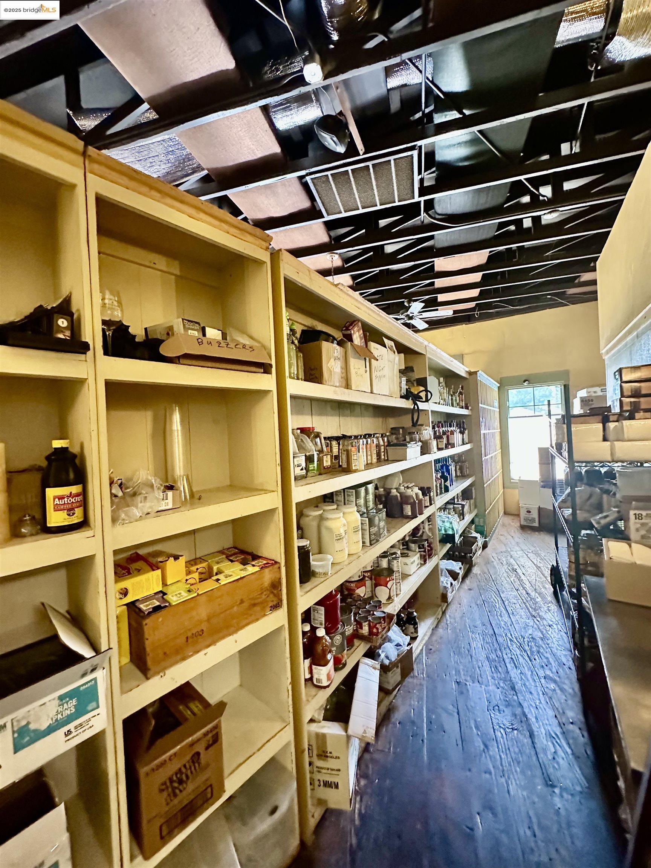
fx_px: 351
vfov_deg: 102.1
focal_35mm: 14
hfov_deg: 85.7
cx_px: 326
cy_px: 434
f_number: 2.2
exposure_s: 1/60
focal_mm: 2.22
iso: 1000
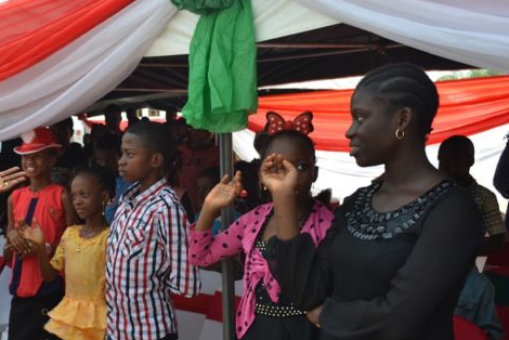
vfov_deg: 27.5
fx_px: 693
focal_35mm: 49
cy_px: 212
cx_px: 154
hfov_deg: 39.6
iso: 100
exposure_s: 1/160
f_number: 6.3
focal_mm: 20
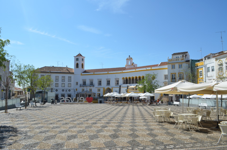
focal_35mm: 27
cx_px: 114
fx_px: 170
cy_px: 75
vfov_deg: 47.7
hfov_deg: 67.5
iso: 100
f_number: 9
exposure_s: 1/320
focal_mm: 18
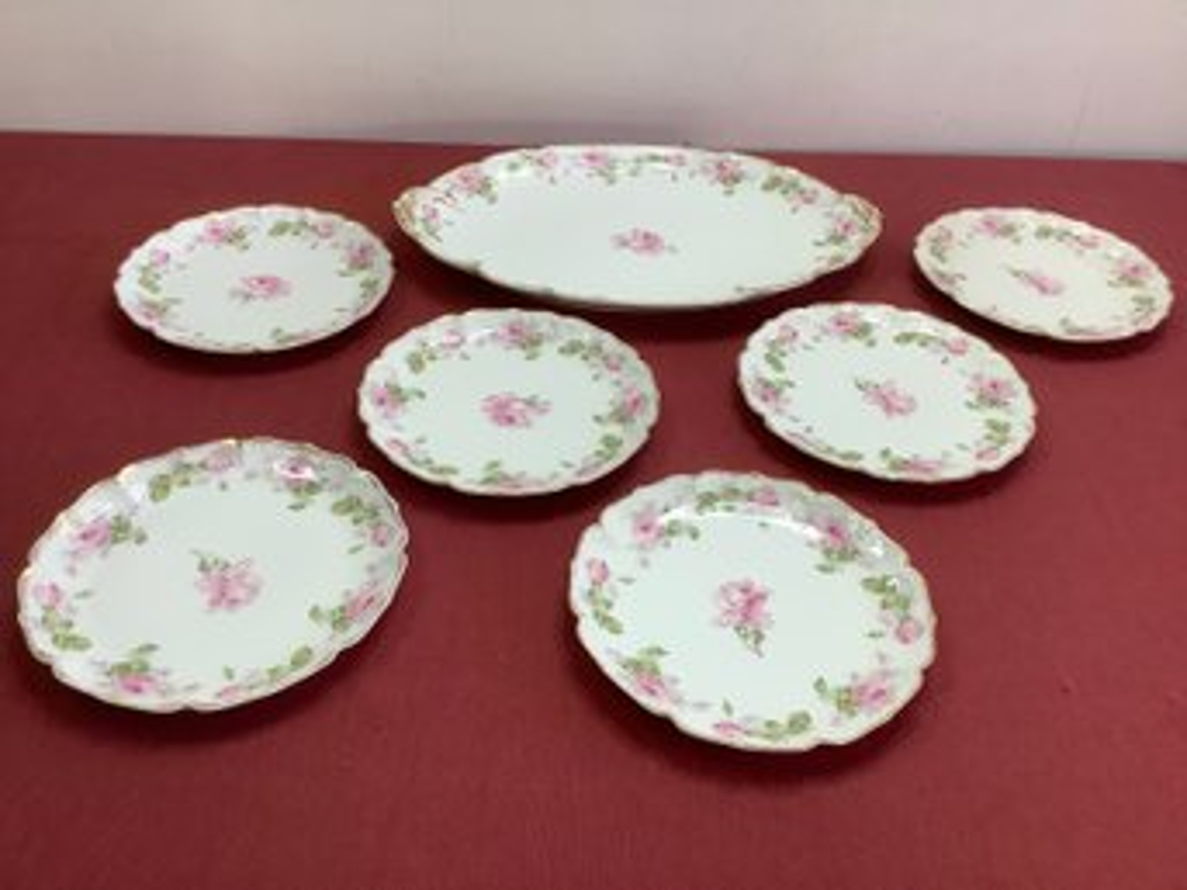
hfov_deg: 58.4
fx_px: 1063
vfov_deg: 45.4
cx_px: 594
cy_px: 445
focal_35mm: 31
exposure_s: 1/100
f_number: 2.4
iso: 64
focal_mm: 3.3
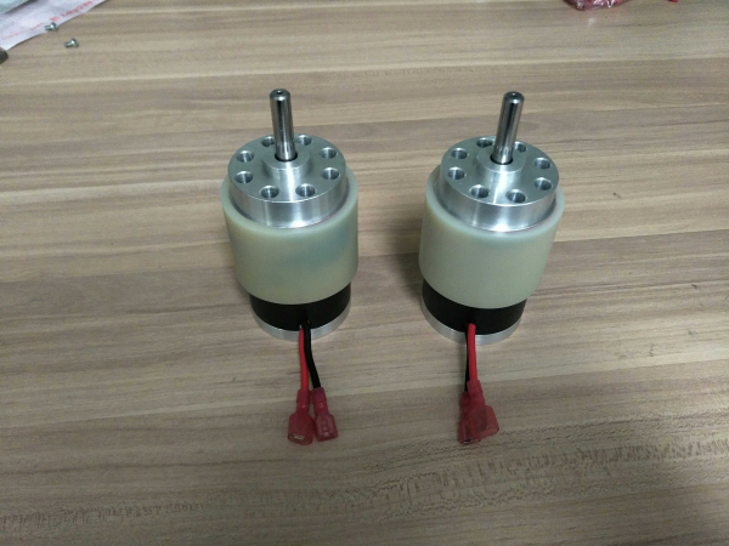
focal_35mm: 22
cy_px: 273
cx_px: 364
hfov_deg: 76.4
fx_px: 463
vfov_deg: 61.1
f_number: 2
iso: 341
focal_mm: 3.79
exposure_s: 1/33.3
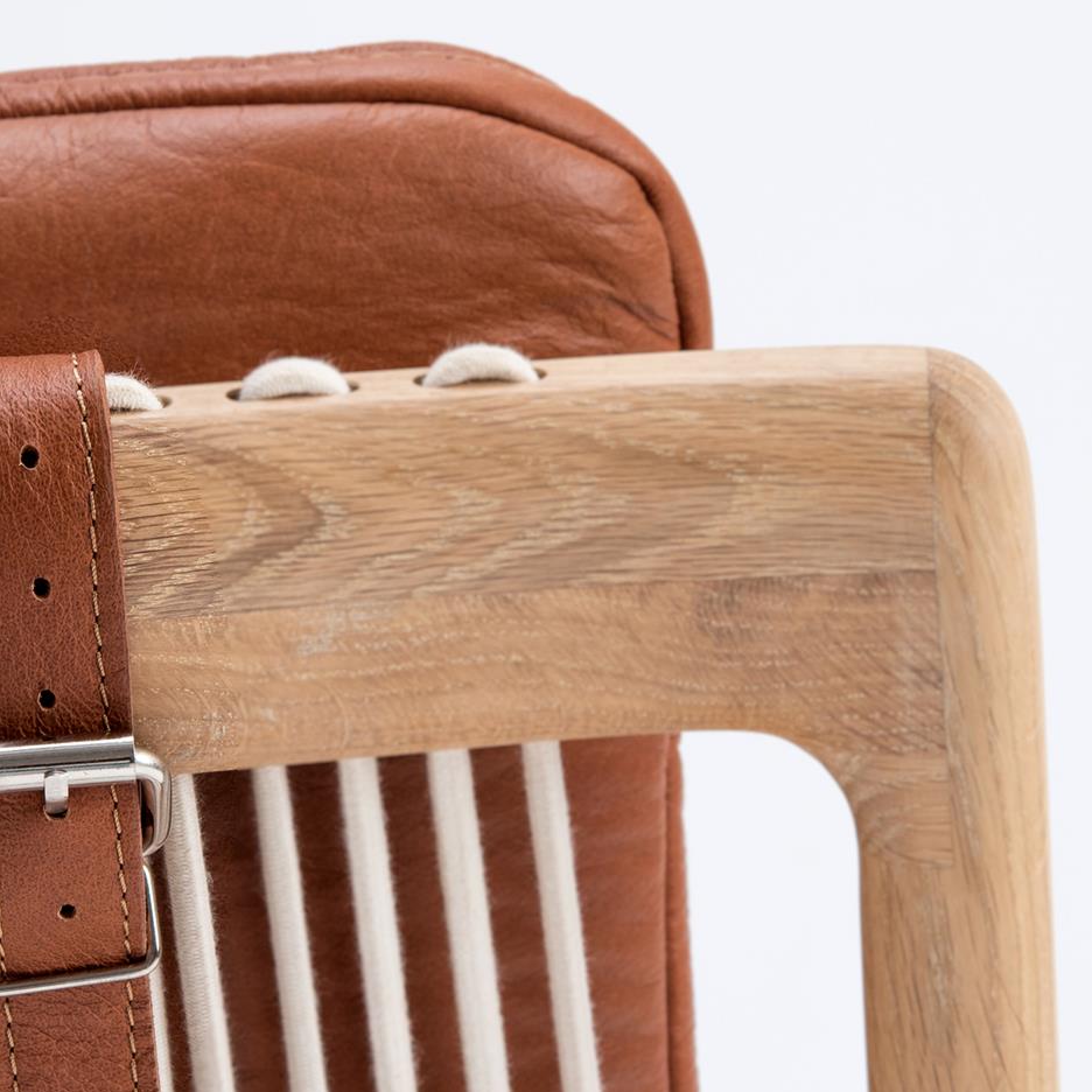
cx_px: 524
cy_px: 548
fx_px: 2748
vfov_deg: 22.5
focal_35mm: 77
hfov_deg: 22.5
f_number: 9
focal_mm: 60
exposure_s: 1/80
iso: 100
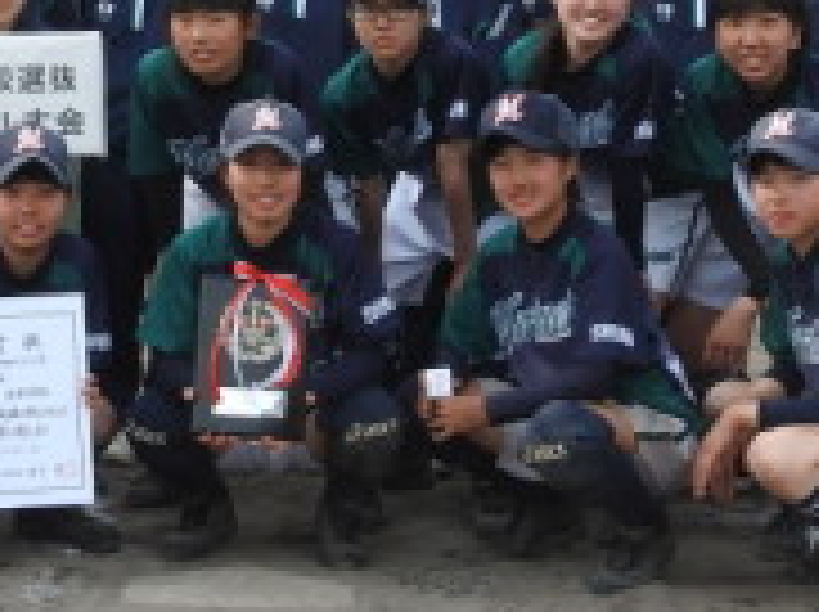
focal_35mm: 109
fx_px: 2575
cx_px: 112
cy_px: 171
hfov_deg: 17.8
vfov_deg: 13.5
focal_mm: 5.9
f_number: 3.6
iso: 100
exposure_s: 1/320
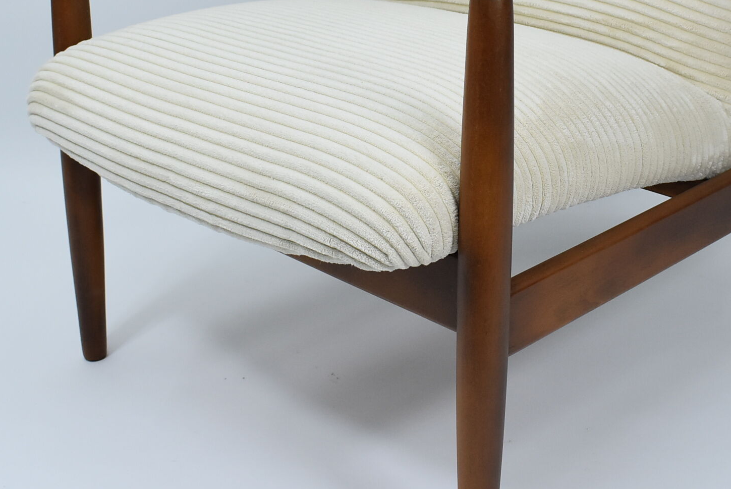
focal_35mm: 65
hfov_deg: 30.7
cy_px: 119
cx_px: 470
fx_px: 1322
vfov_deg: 20.8
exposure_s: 1/125
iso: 800
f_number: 5.6
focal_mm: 21
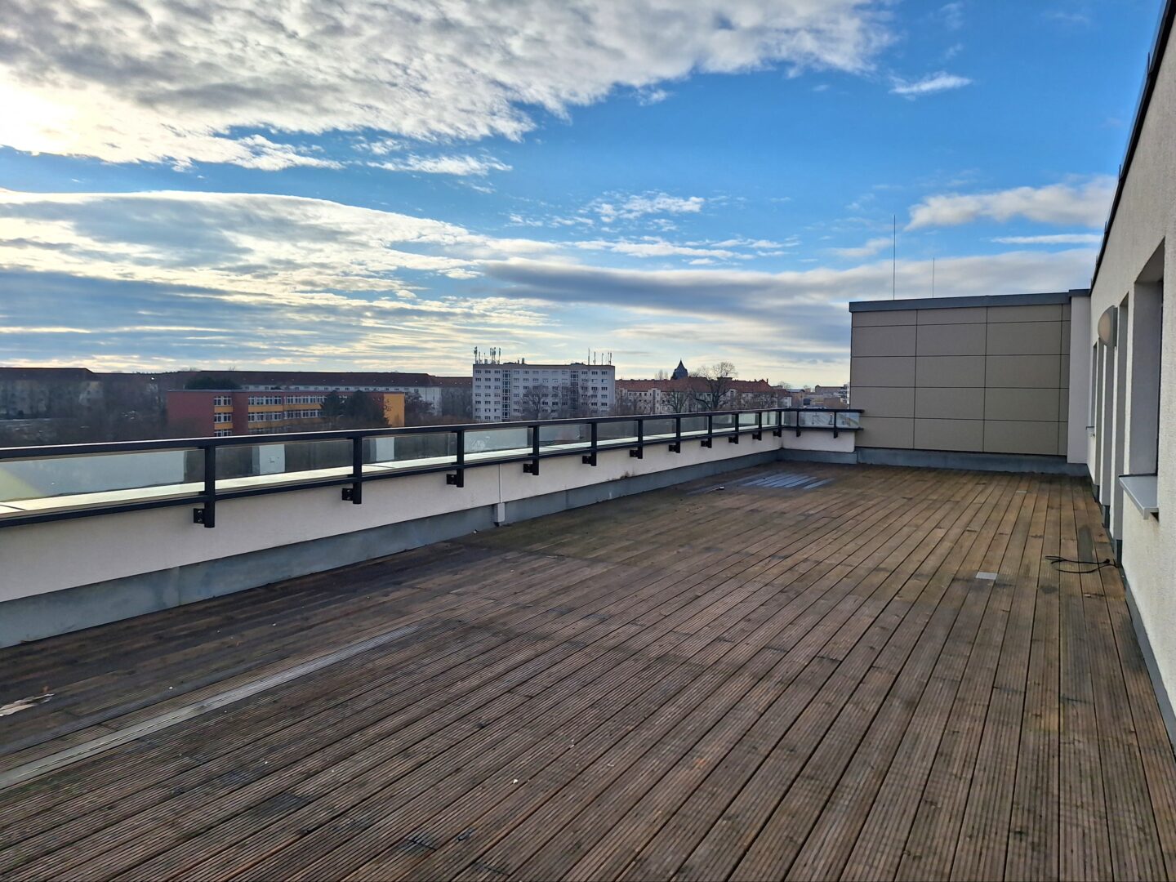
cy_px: 441
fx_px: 781
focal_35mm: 23
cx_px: 588
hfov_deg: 73.9
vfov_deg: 58.9
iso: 40
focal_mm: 5.54
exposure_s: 1/5000
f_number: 1.8
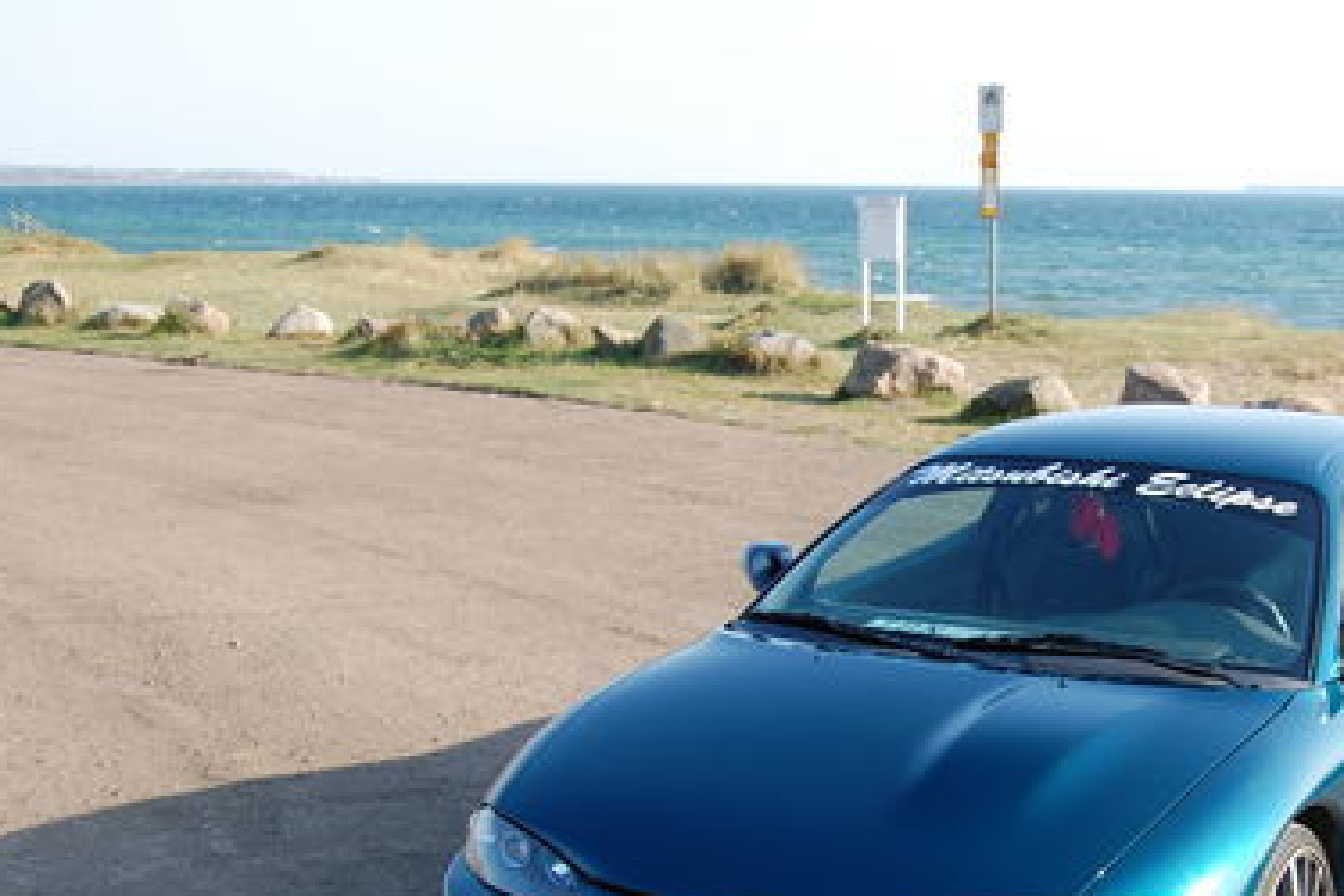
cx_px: 1011
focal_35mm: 59
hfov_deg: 33.3
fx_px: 2197
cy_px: 731
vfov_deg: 22.7
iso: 200
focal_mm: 23
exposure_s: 1/200
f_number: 7.1
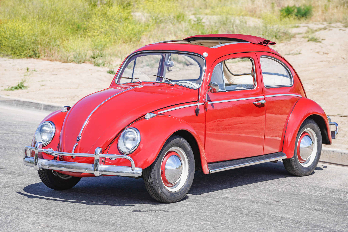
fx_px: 1295
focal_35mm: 134
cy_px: 116
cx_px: 174
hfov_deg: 15.3
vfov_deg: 10.2
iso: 100
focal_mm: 134
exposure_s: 1/160
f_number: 5.6
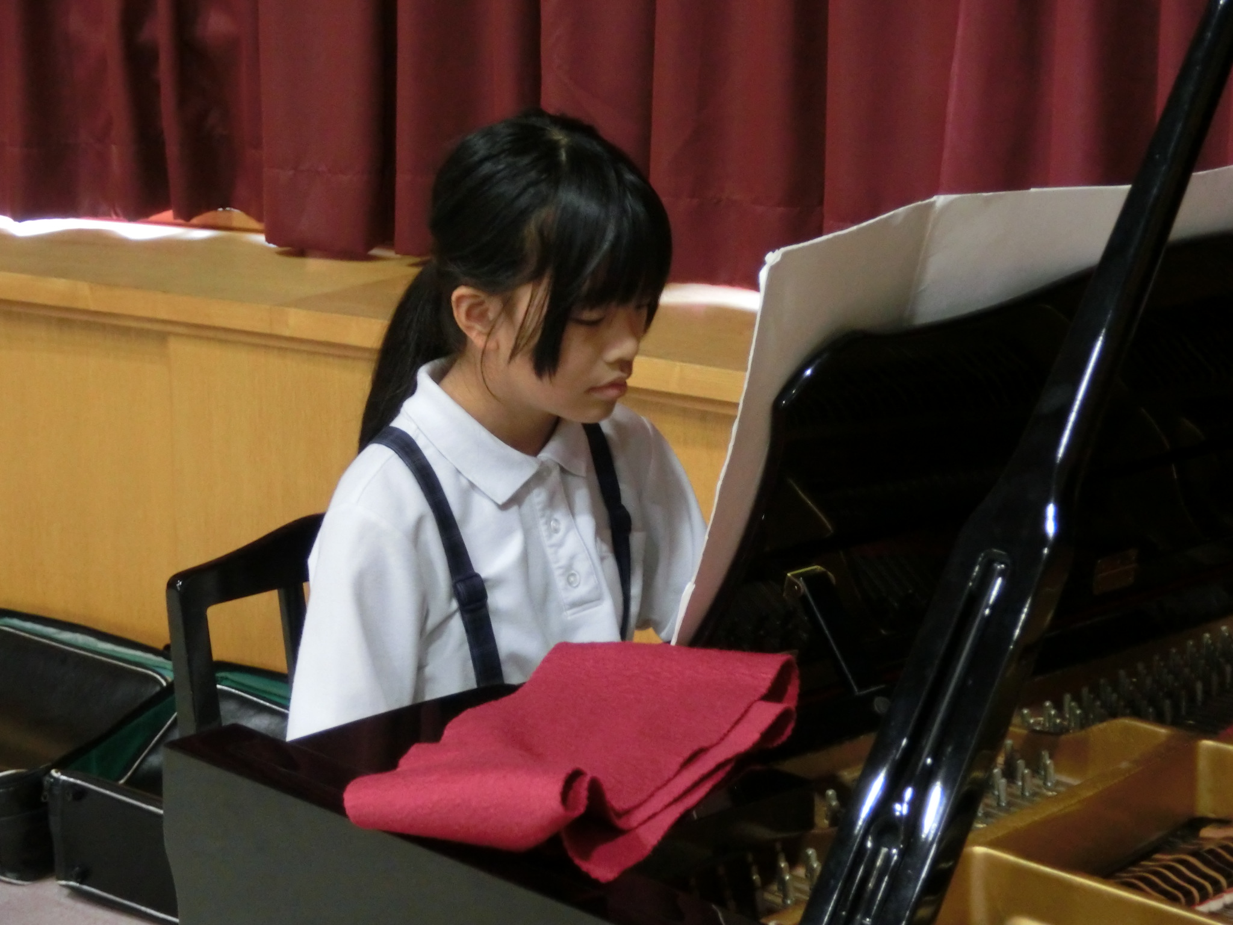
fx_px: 2778
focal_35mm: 78
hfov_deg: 25.0
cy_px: 462
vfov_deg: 18.9
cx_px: 616
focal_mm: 13.79
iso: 800
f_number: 4.9
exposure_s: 1/50
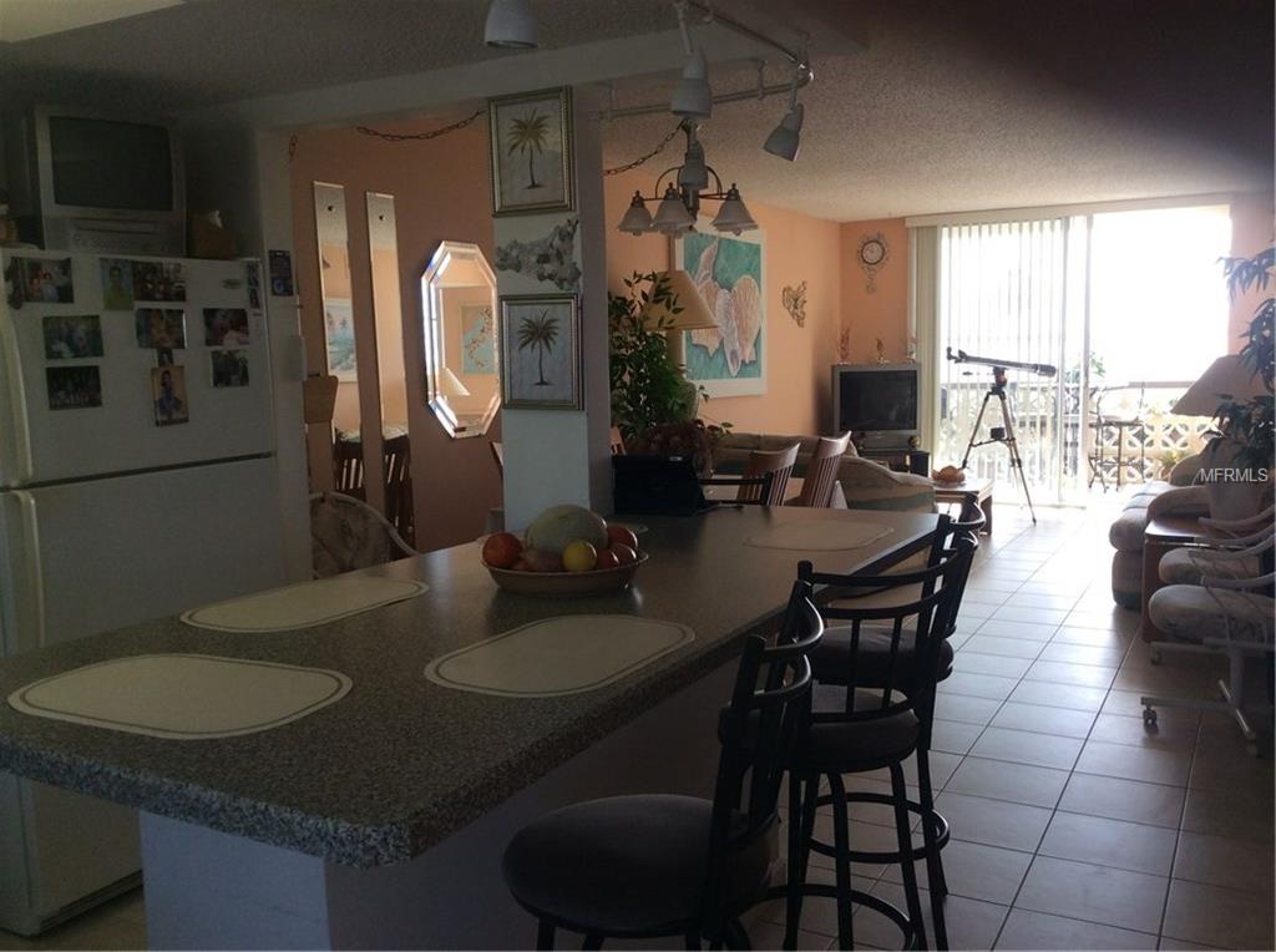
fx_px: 1177
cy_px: 476
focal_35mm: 32
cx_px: 638
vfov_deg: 44.0
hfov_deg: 56.9
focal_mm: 3.3
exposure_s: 1/135
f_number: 2.4
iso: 32
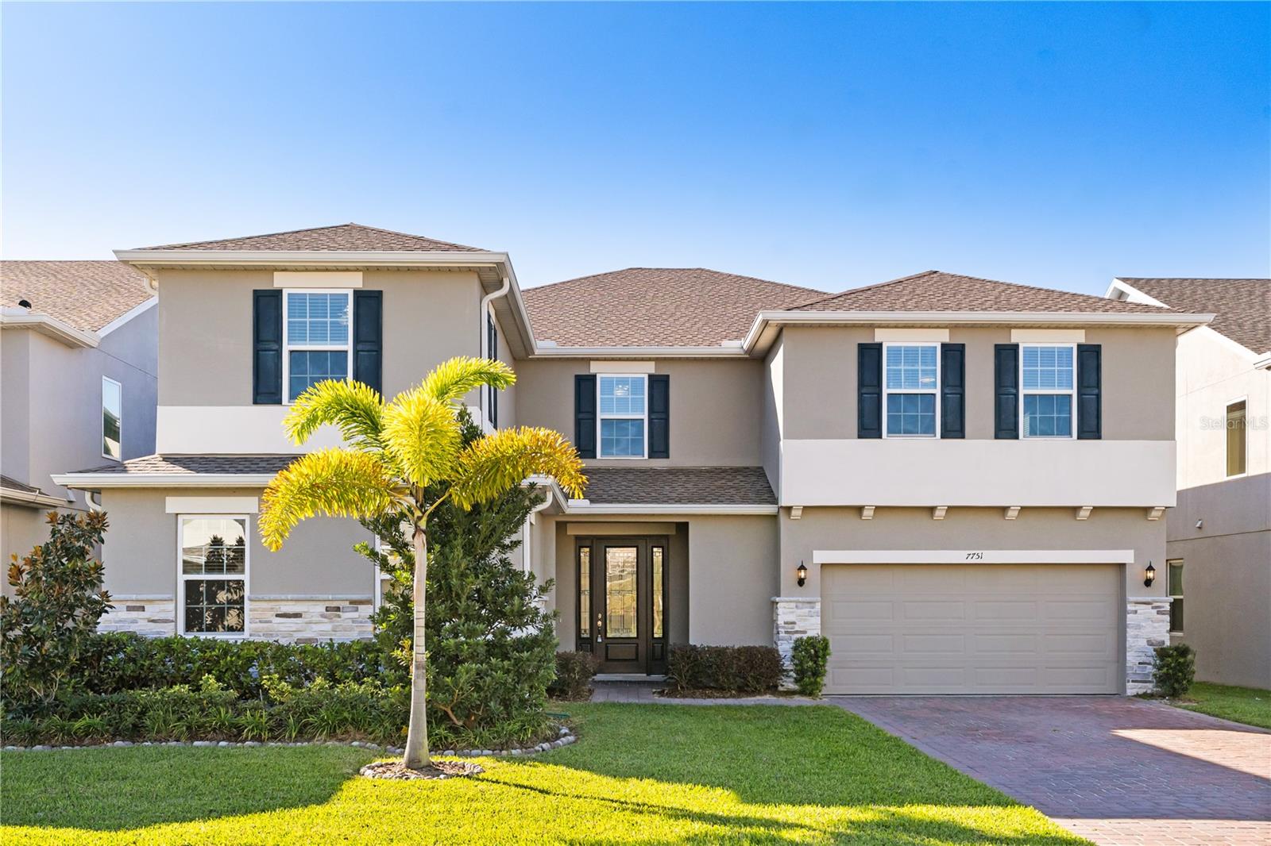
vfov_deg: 37.8
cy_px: 423
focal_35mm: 35
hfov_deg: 54.4
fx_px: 1235
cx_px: 636
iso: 1250
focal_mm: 35
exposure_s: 1/2500
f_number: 5.6
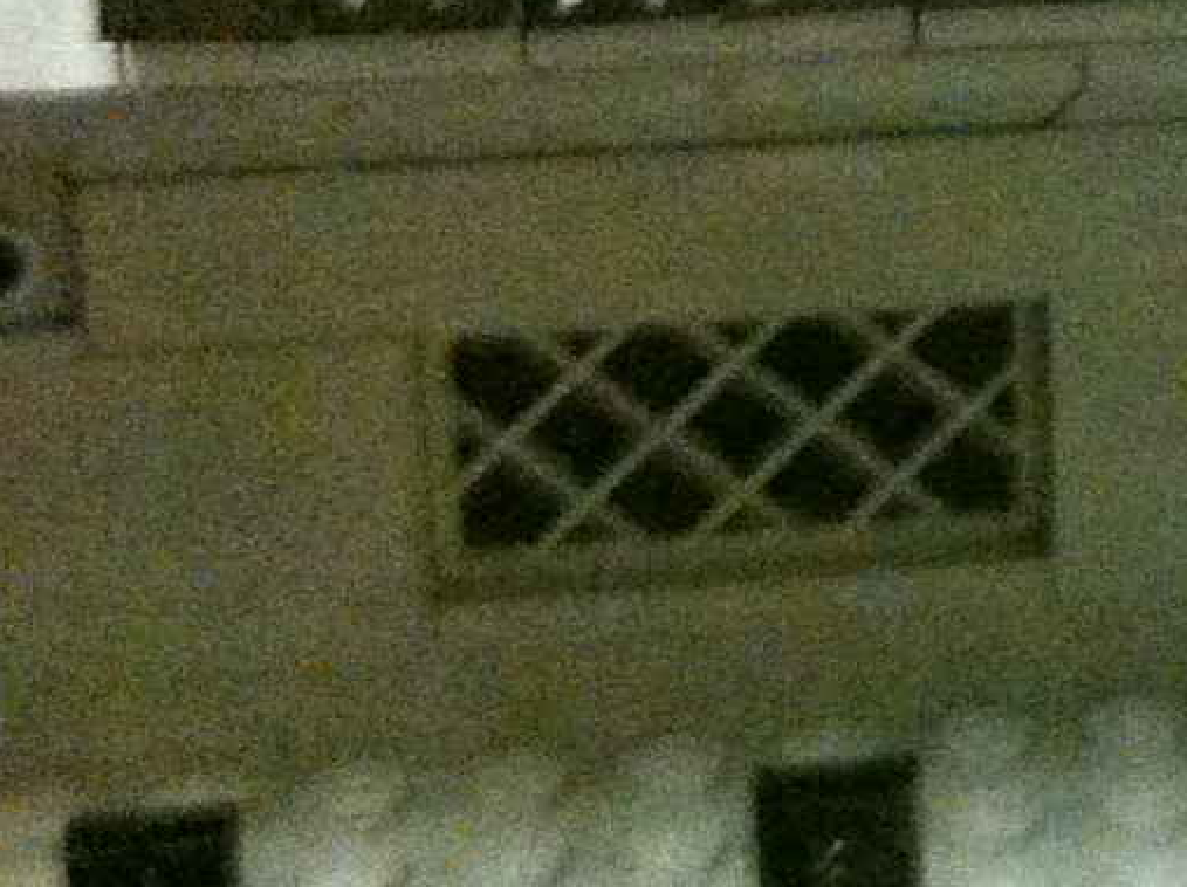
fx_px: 6131
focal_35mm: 179
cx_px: 2093
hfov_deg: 10.4
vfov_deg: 8.2
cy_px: -87
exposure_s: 1/17
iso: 640
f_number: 2.8
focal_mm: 3.85
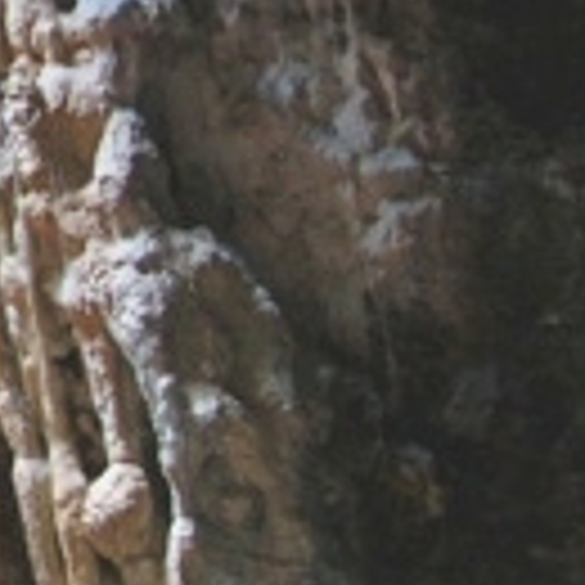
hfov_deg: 10.8
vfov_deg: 12.3
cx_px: -796
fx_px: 2639
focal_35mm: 138
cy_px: -135
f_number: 5
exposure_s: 1/20
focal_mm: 22
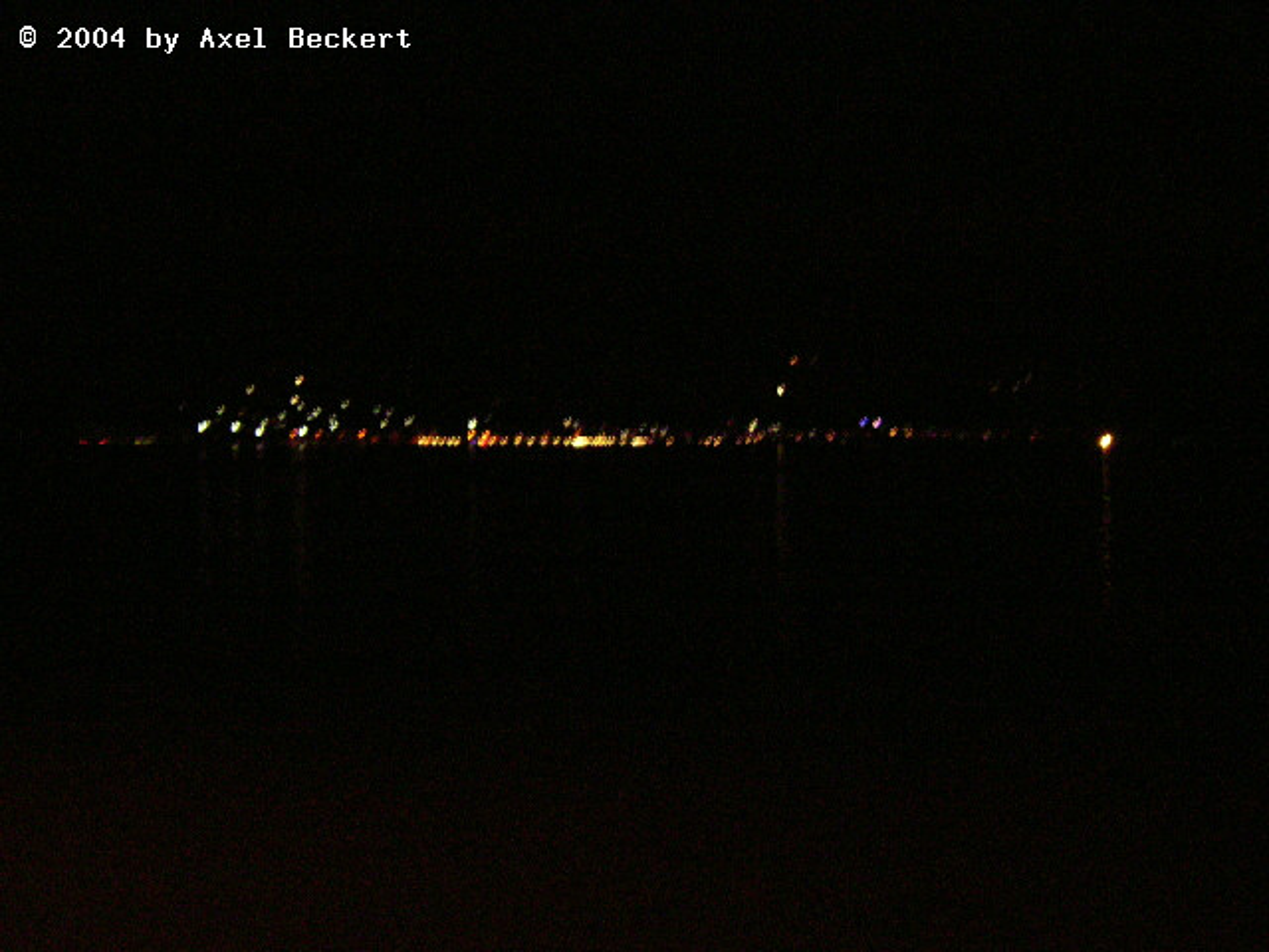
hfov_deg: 36.2
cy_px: 476
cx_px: 634
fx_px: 1943
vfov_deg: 27.5
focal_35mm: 53
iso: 400
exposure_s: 2
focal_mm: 8.3
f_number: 3.5
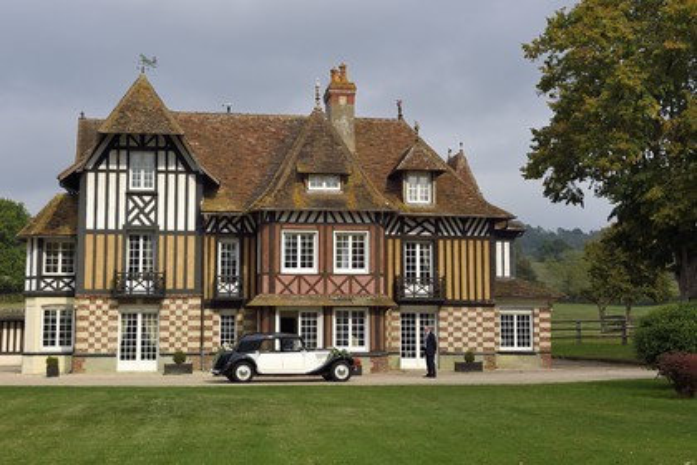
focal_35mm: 52
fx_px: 1007
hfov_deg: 38.2
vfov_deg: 26.0
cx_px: 348
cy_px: 232
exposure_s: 1/320
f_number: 9
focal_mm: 52
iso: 200
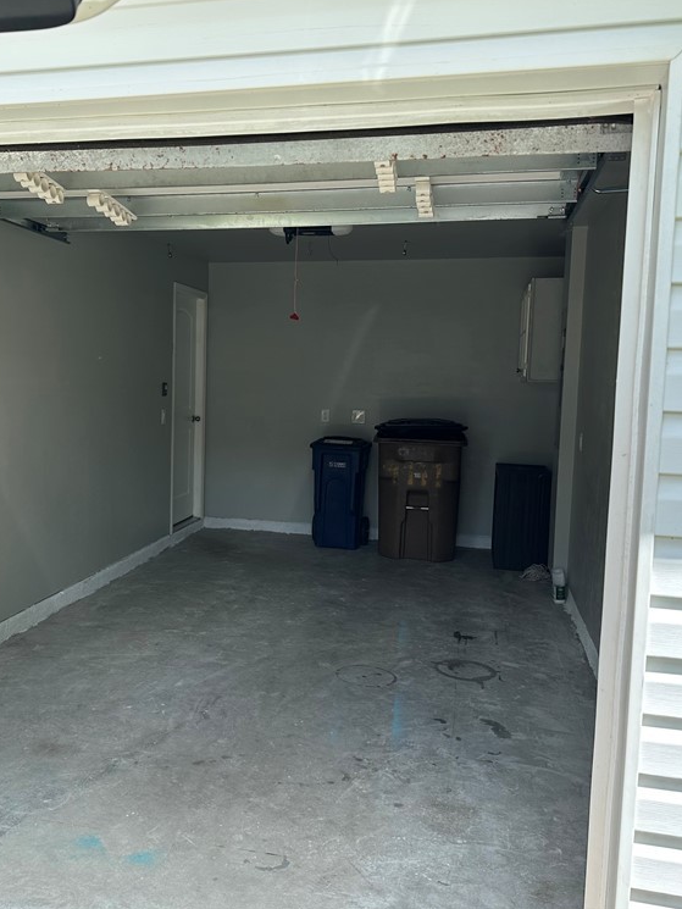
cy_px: 445
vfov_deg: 55.3
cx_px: 226
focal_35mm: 33
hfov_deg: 42.4
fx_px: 867
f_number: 1.78
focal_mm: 6.86
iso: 80
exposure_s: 1/989
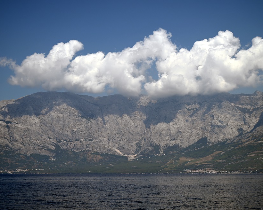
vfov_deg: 19.2
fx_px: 623
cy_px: 104
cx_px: 139
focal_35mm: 80
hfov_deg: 23.8
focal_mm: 70
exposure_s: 1/2000
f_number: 4.5
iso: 100
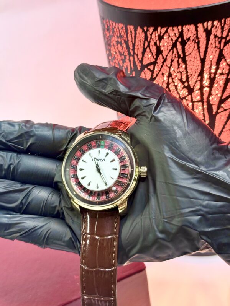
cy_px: 153
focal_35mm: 48
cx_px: 115
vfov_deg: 39.7
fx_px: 425
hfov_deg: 30.3
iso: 64
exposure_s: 1/50
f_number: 1.78
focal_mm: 6.76
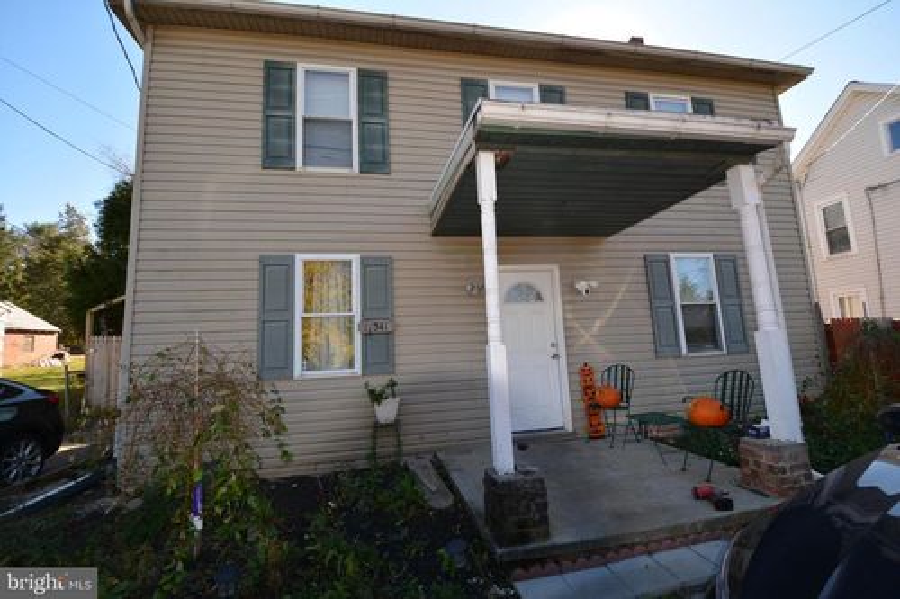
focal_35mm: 15
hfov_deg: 100.4
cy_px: 300
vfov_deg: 77.3
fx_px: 375
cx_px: 450
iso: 100
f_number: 5
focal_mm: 10
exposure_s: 1/200
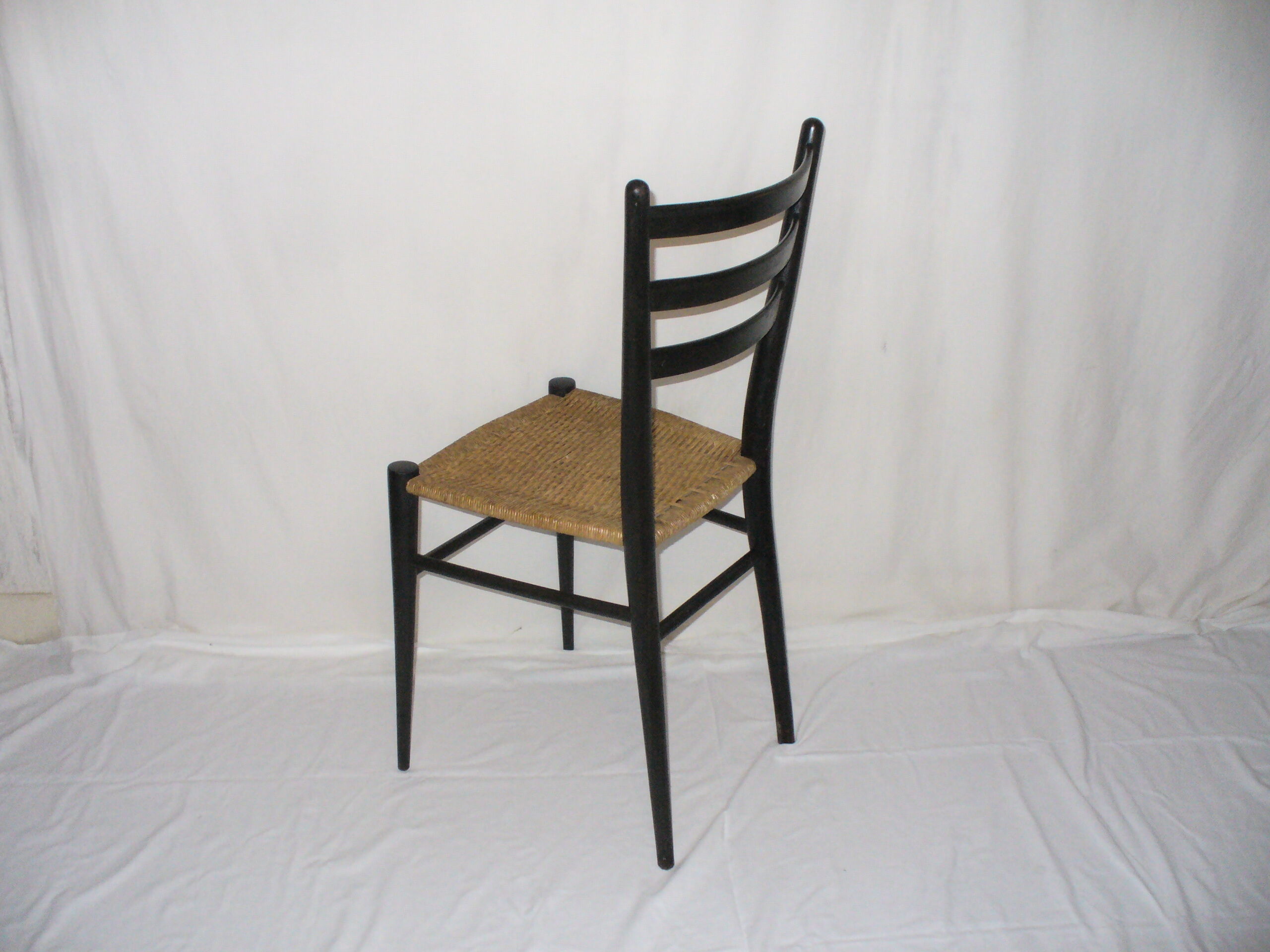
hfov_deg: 50.1
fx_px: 1357
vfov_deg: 38.7
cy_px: 476
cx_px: 635
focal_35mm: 37
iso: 320
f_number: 2.8
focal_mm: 6.1
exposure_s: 1/30
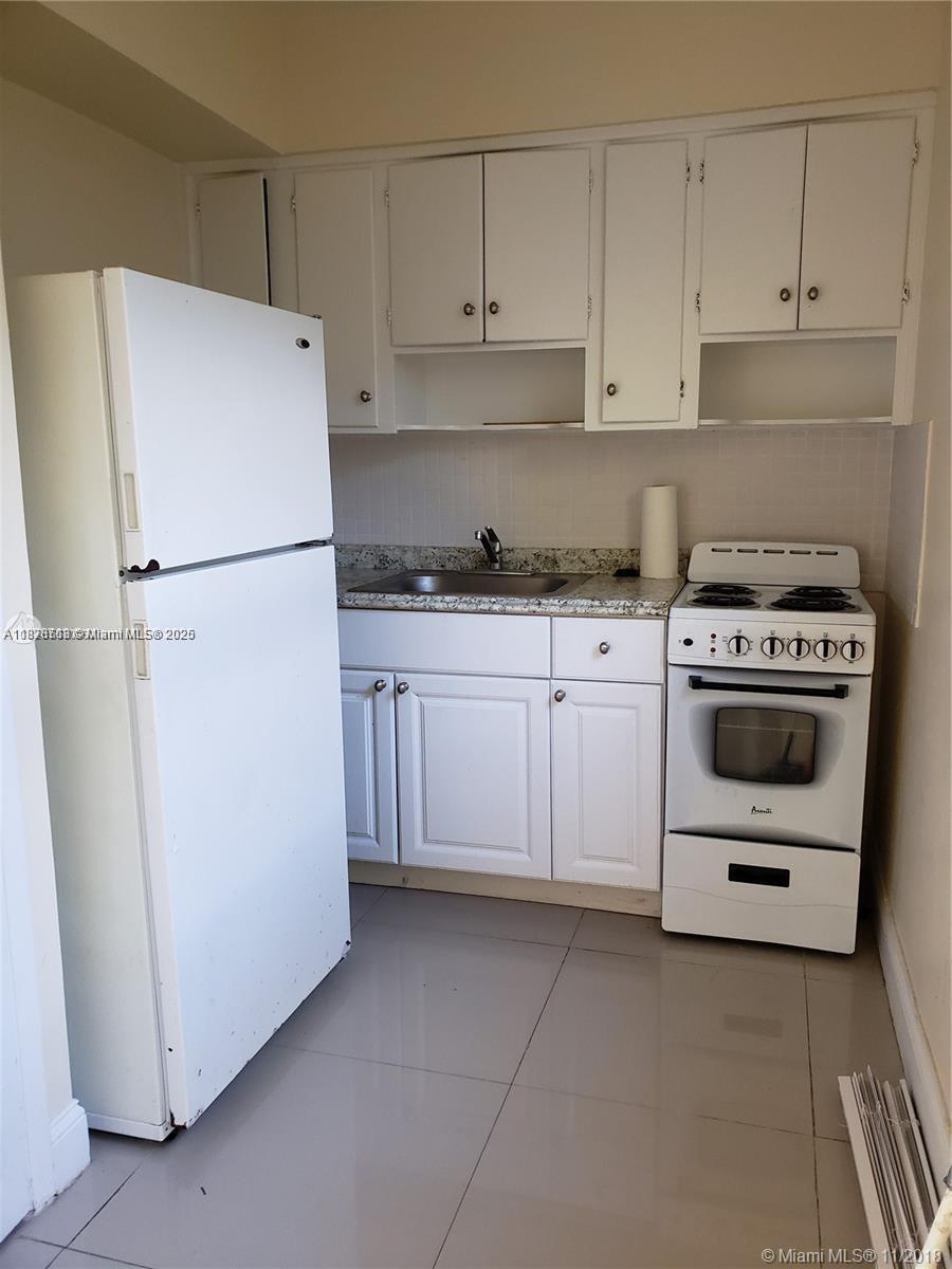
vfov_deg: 67.3
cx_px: 476
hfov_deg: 53.1
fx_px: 953
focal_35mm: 26
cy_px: 634
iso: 400
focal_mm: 4.3
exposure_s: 1/60
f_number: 2.4
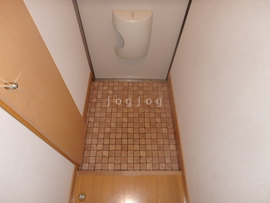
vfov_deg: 63.4
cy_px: 102
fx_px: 164
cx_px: 135
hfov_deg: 79.0
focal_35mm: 21
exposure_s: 1/30
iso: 400
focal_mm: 3.7
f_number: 3.5
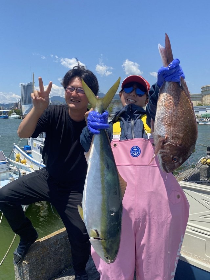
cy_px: 140
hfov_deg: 53.0
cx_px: 105
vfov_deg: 67.3
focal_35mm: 26
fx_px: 210
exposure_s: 1/2463
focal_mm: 4.25
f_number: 1.8
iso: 32
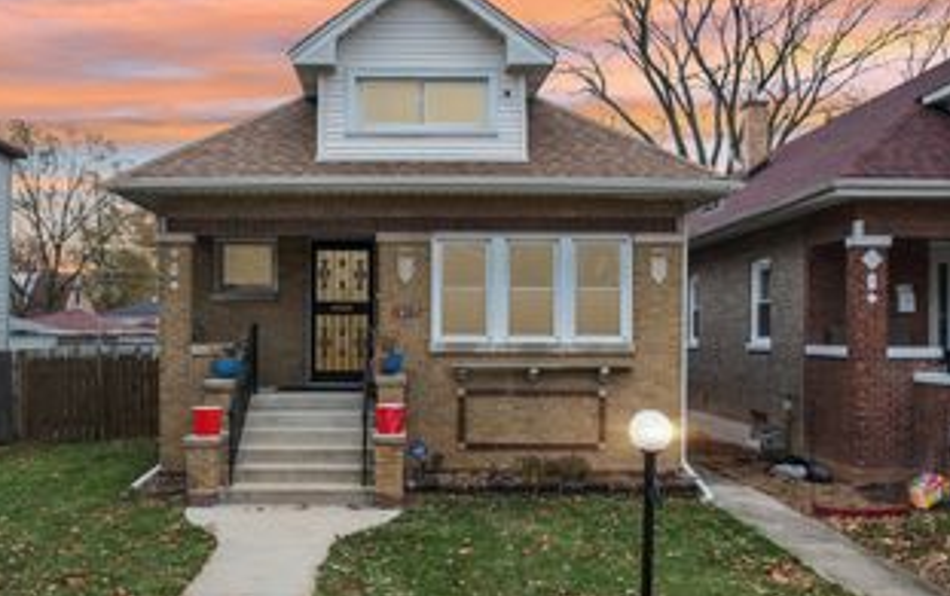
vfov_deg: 35.4
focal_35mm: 36
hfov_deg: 53.8
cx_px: 406
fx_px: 933
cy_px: 332
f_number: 2.8
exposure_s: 1/15
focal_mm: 8.38
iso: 100
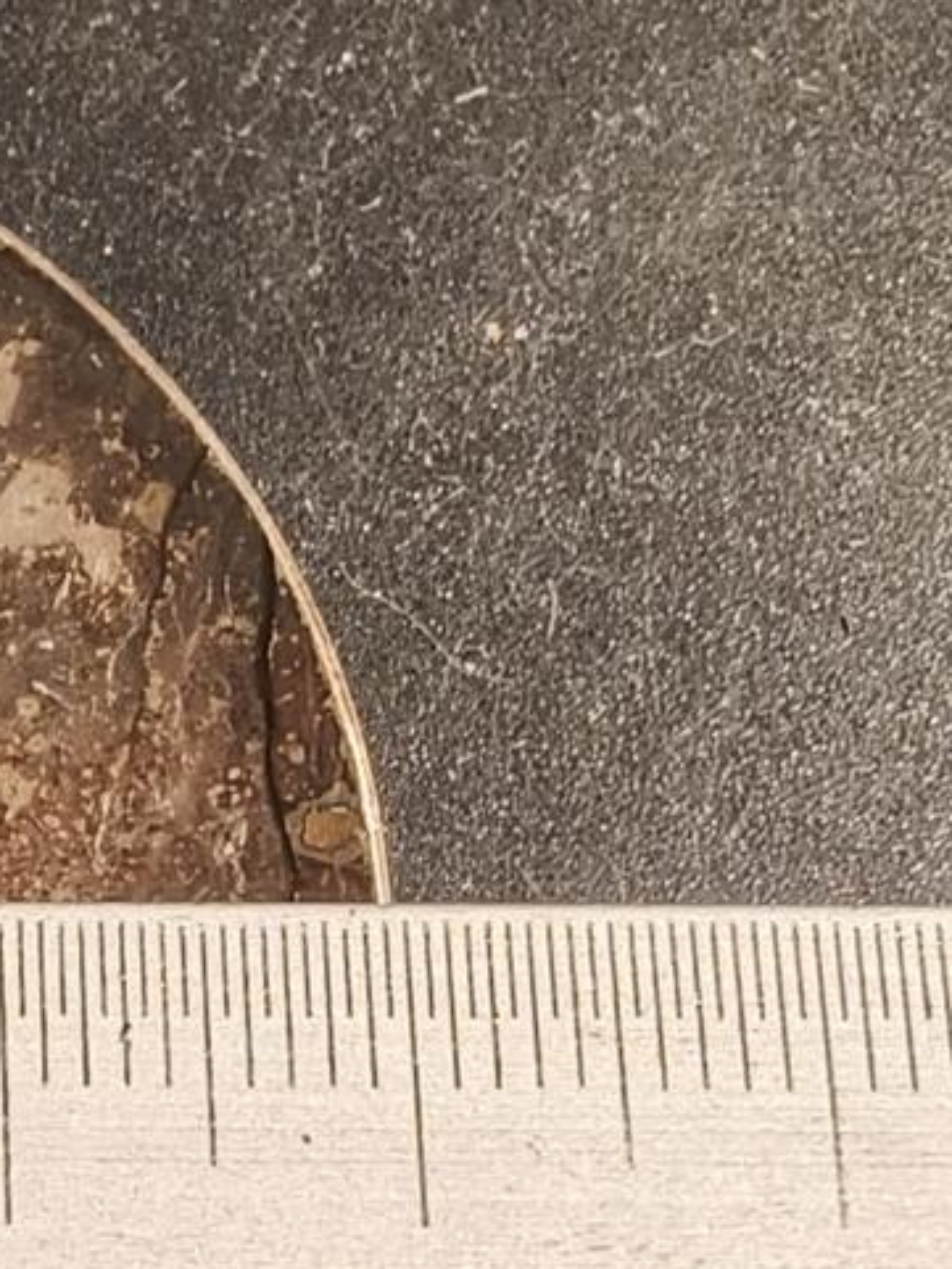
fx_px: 3152
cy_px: 1187
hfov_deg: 15.7
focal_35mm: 86
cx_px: -514
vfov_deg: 22.1
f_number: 2
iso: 160
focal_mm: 2.32
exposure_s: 1/50
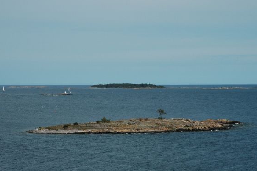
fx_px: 856
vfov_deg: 11.4
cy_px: 88
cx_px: 137
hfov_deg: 17.1
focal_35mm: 120
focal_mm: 70
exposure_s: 1/800
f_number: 14
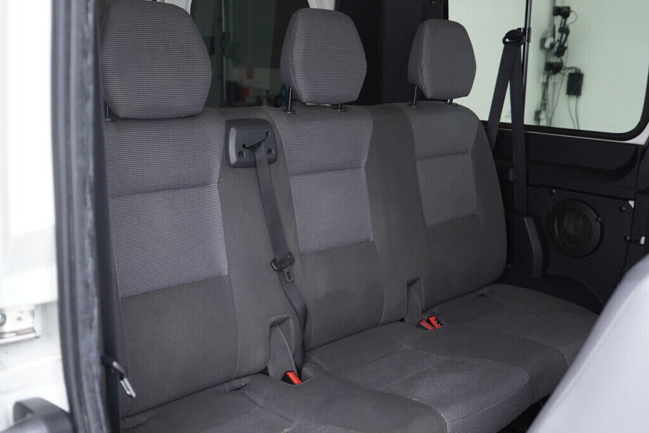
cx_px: 324
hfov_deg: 53.1
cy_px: 216
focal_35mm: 36
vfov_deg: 36.9
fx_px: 649
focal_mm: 24
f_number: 2.8
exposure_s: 1/40
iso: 640
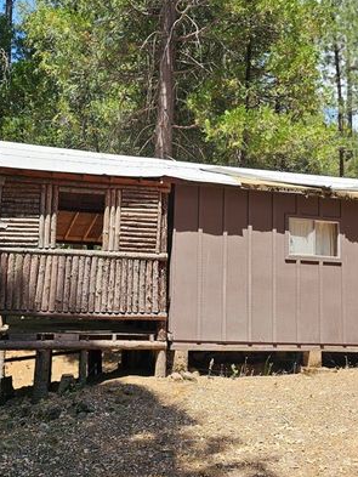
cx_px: 141
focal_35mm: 39
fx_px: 537
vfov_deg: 47.8
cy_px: 223
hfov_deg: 36.7
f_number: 1.7
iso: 10
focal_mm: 6.3
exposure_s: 1/317
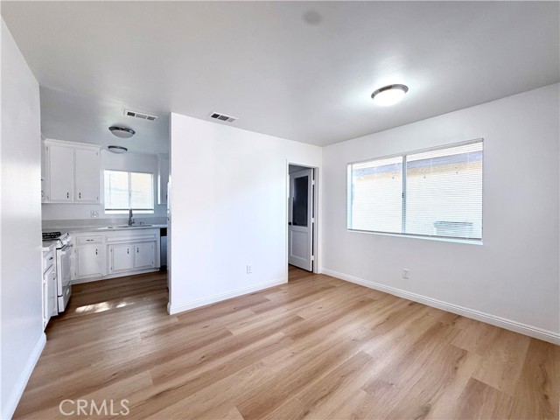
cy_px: 210
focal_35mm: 14
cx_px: 280
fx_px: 226
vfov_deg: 85.7
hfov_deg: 102.1
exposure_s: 1/120
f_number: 2.2
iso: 160
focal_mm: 2.22
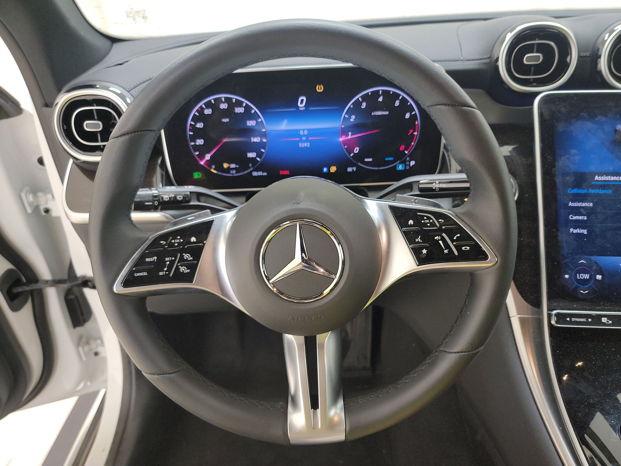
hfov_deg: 71.6
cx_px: 310
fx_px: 431
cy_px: 233
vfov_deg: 56.8
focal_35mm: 24
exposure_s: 1/59
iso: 248
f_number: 1.8
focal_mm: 6.7
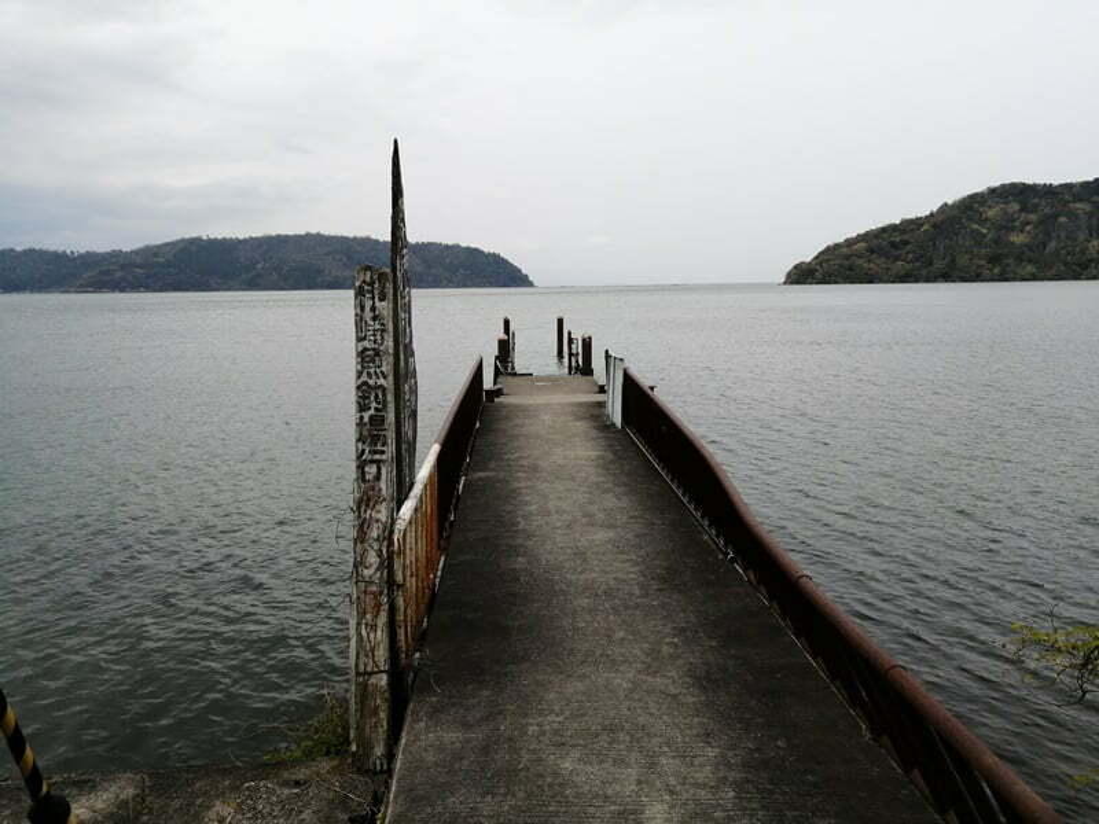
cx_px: 550
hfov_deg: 65.3
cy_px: 412
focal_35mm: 27
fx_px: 857
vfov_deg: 51.4
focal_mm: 3.62
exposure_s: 1/1264
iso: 50
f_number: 1.8
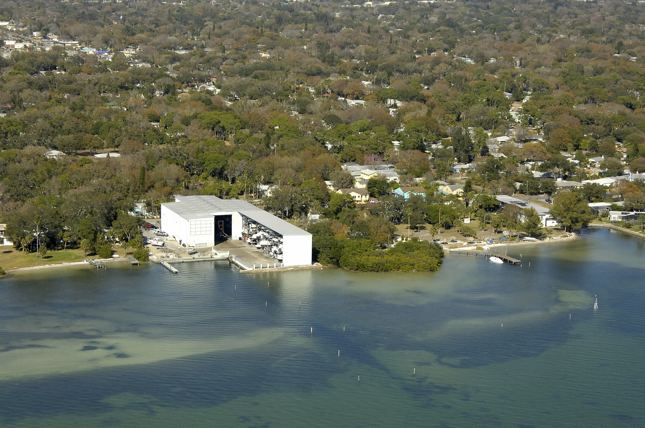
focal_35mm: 80
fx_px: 1432
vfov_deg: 17.0
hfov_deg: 25.4
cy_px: 218
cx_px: 266
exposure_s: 1/1000
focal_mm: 42
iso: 400
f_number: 8
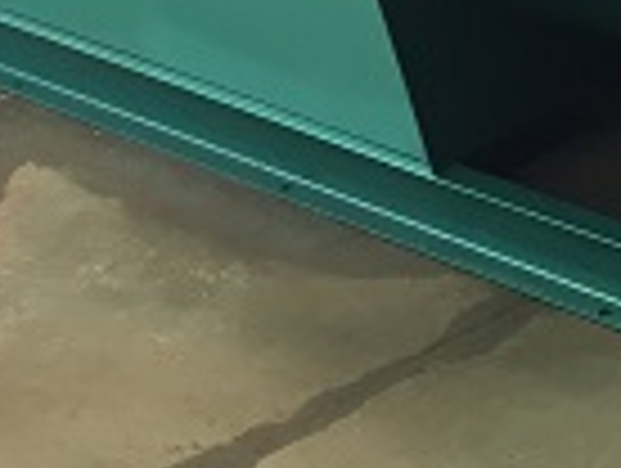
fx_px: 2264
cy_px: -490
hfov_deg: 15.5
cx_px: 490
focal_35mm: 126
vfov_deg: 10.7
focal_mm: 4.15
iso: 80
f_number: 2.2
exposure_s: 1/33
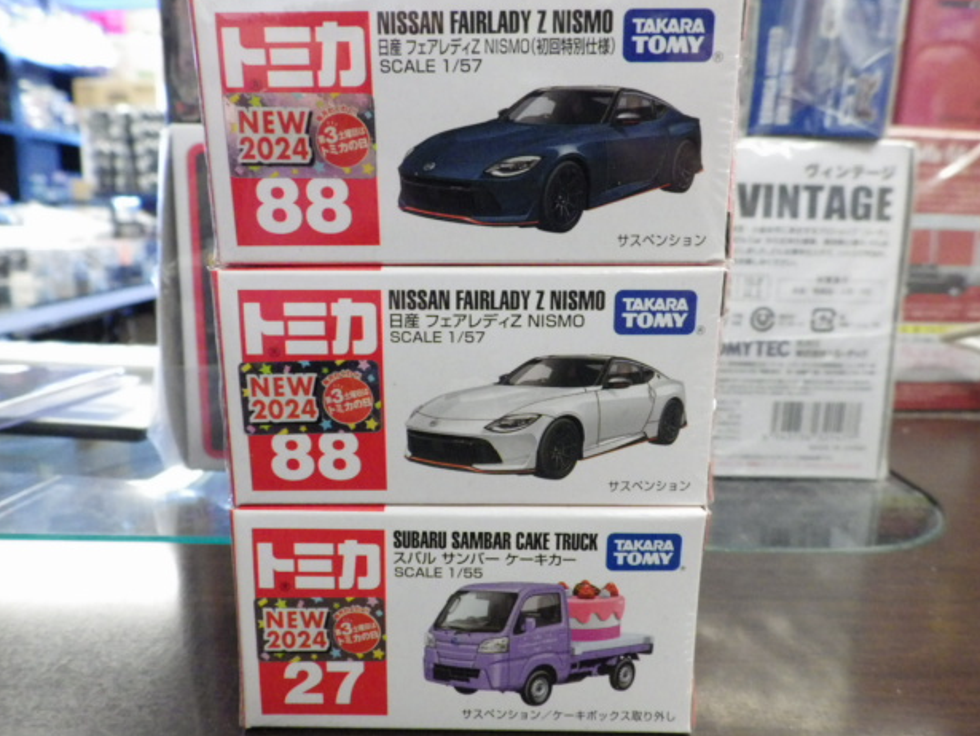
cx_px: 496
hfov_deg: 67.3
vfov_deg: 53.1
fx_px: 737
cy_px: 360
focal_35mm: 26
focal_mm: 4.4
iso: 800
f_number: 3.1
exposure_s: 1/50
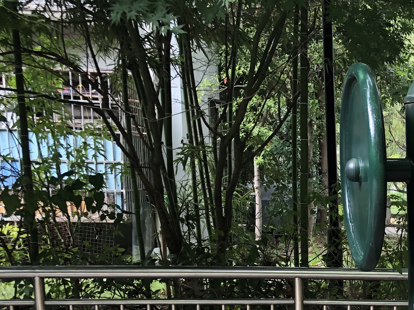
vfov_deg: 20.3
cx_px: 442
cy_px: 367
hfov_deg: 26.6
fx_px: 813
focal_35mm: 68
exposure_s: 1/120
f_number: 1.8
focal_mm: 4
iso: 50
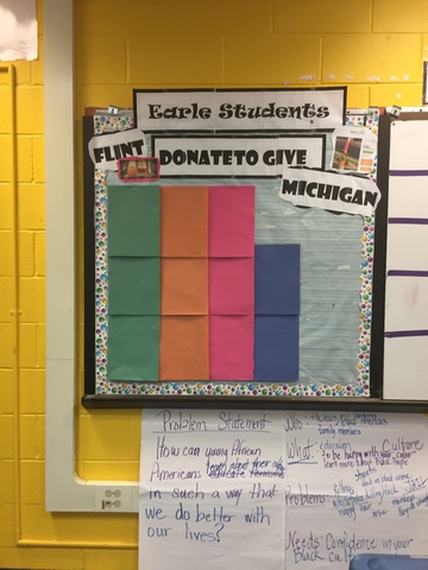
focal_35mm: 29
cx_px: 214
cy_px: 285
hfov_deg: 48.2
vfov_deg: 61.7
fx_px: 478
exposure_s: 1/30
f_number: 2.2
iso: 100
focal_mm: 4.15
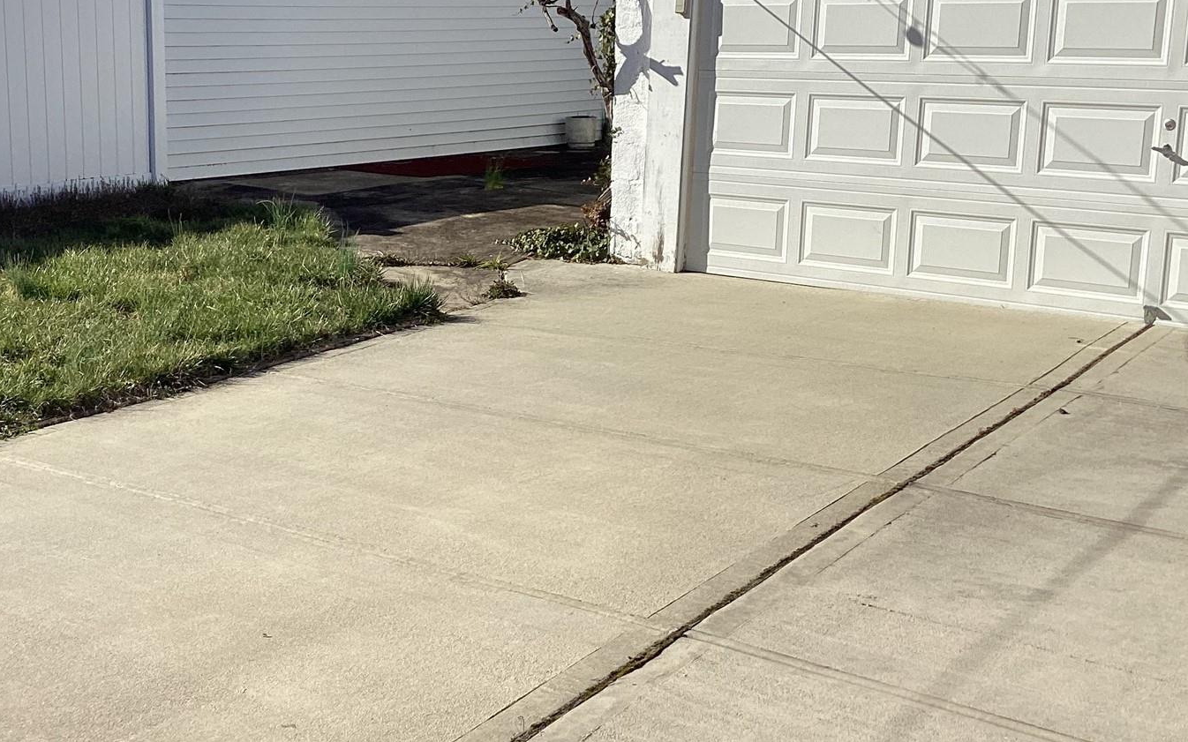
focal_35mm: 50
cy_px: 349
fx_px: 1619
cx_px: 390
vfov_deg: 25.8
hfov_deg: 39.8
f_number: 2.4
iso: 25
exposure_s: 1/1773
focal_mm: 3.3
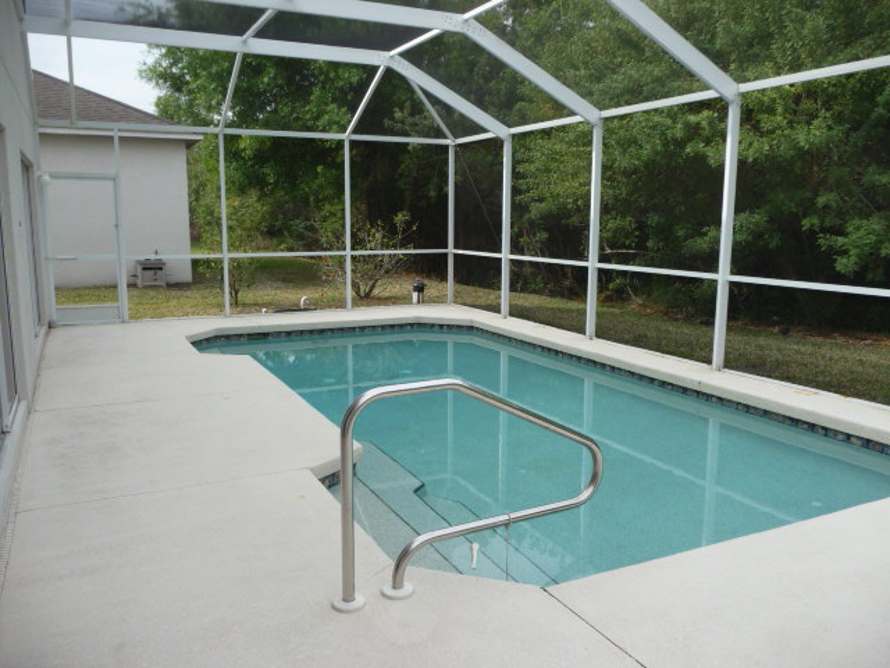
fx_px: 720
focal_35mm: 28
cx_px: 445
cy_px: 334
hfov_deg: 63.4
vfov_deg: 49.7
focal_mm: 4.7
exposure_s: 1/320
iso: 100
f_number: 3.3
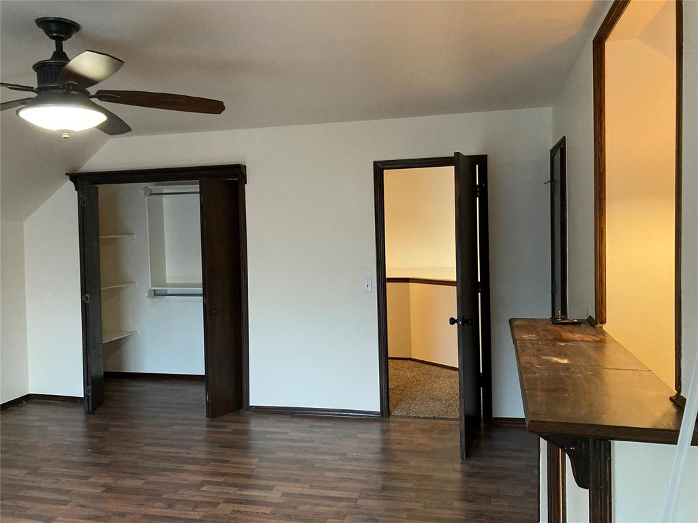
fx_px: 565
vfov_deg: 49.7
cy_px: 262
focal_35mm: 28
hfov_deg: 63.4
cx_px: 349
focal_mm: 3.99
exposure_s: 1/40
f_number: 1.8
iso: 320
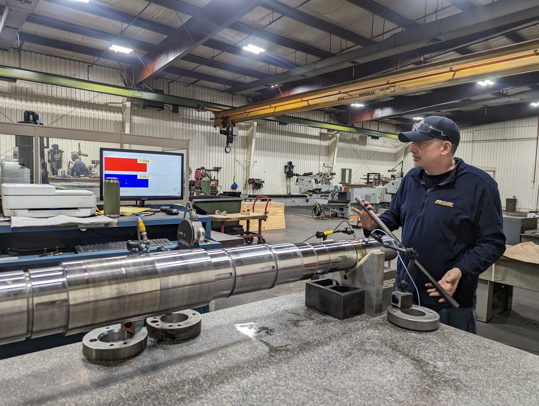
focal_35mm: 24
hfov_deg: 71.5
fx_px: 374
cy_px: 203
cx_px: 270
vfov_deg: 56.9
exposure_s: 1/59.1
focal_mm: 6.81
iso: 67
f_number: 1.85
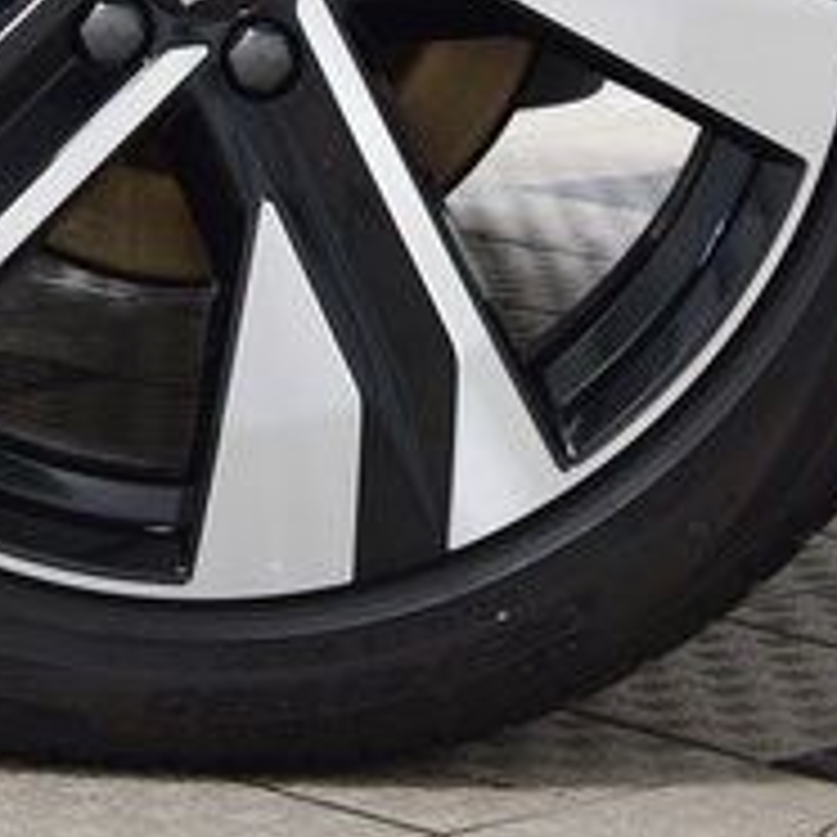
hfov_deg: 9.1
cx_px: 252
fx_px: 5280
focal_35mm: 193
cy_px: -101
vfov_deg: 9.0
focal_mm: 44
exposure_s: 1/15
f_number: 6.3
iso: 1000
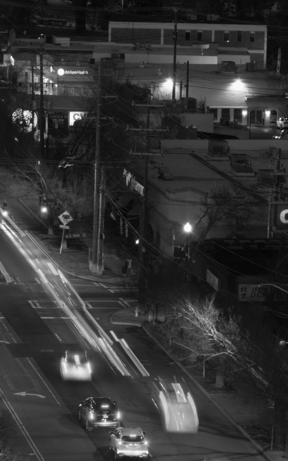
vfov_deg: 9.6
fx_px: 2750
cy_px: 279
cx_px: 181
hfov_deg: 6.0
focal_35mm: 219
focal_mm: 50
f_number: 11
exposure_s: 2.5
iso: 100
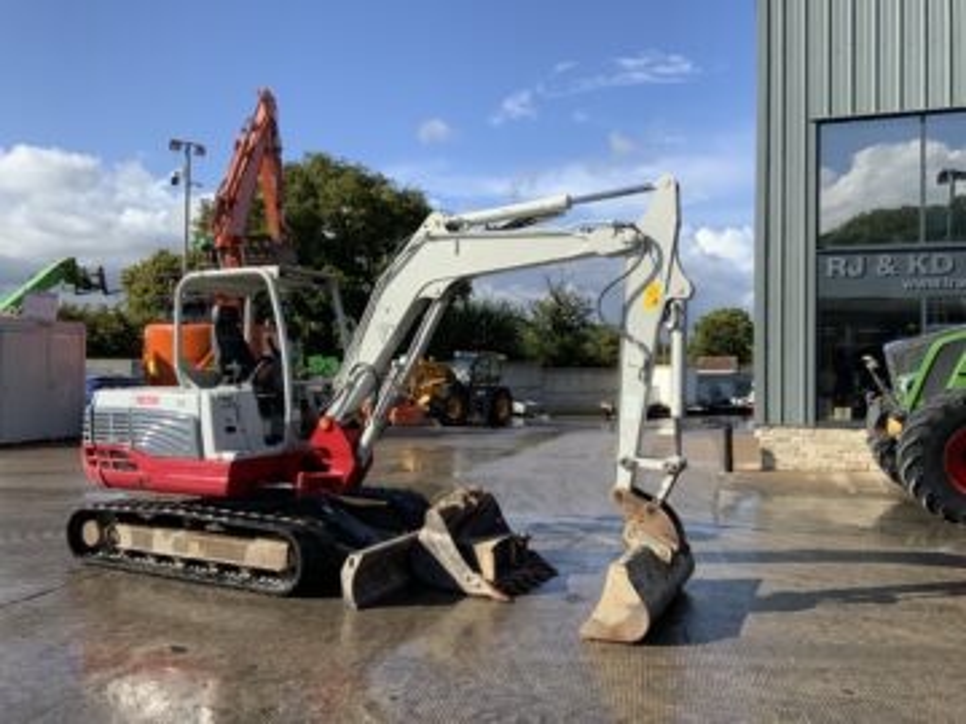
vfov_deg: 48.2
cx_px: 483
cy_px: 362
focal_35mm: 29
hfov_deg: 61.7
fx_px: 809
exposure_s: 1/1730
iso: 16
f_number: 1.8
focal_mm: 3
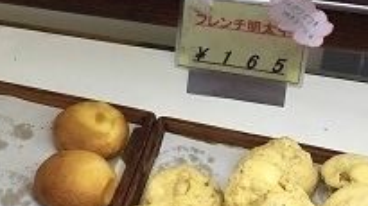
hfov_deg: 27.1
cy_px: 24
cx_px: 84
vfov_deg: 15.5
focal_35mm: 77
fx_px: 751
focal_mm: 4.15
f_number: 2.2
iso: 50
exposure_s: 1/33
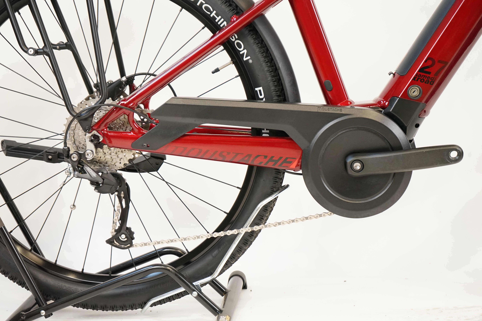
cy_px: 160
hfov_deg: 28.8
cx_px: 241
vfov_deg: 19.5
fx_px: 937
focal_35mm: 70
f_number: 5.6
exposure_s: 1/200
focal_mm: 70
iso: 3200
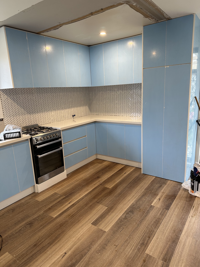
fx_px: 185
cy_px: 134
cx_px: 100
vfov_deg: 71.6
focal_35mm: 24
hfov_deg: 56.8
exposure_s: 1/50
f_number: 1.78
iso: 125
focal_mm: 6.86
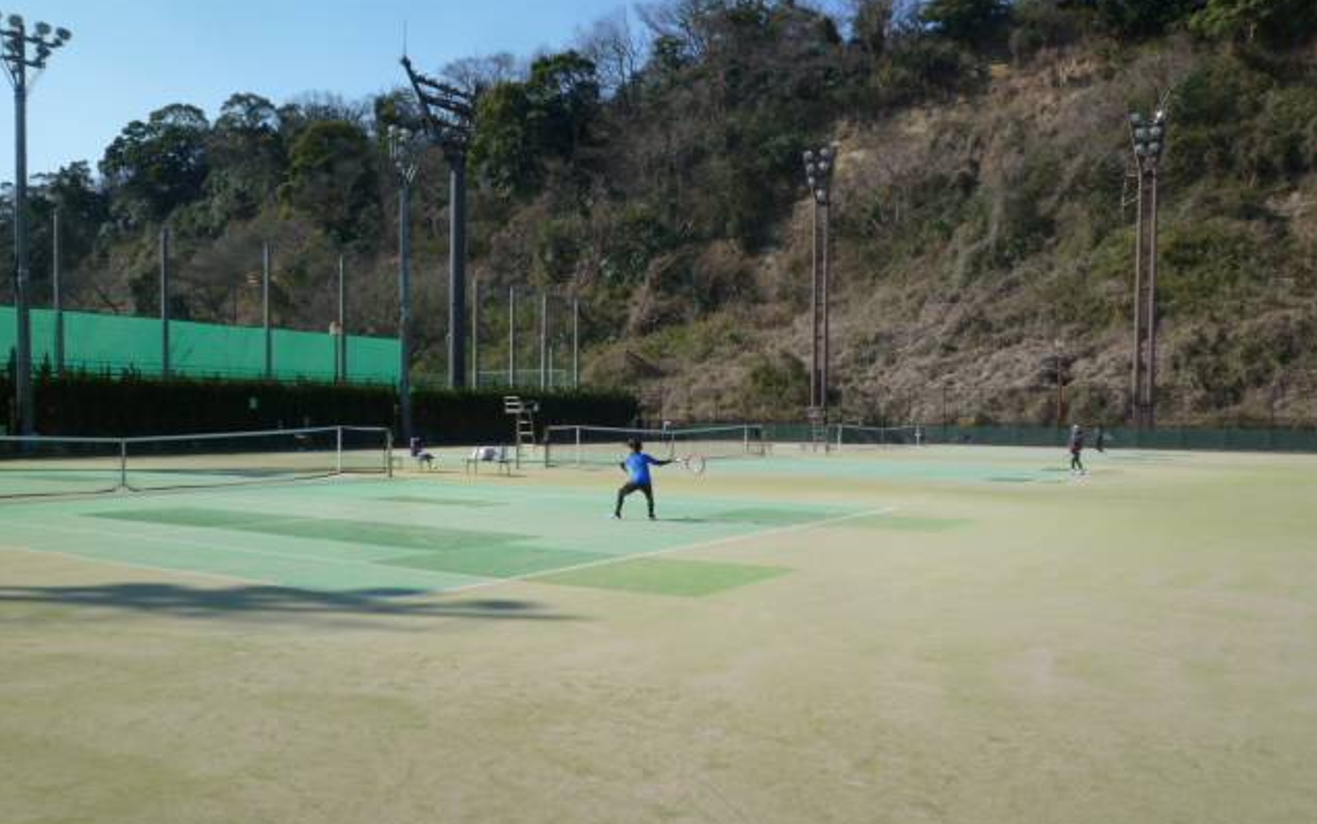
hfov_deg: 61.2
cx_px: 660
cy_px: 486
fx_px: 1113
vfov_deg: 40.5
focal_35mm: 31
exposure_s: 1/1000
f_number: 3
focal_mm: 5.2
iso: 80
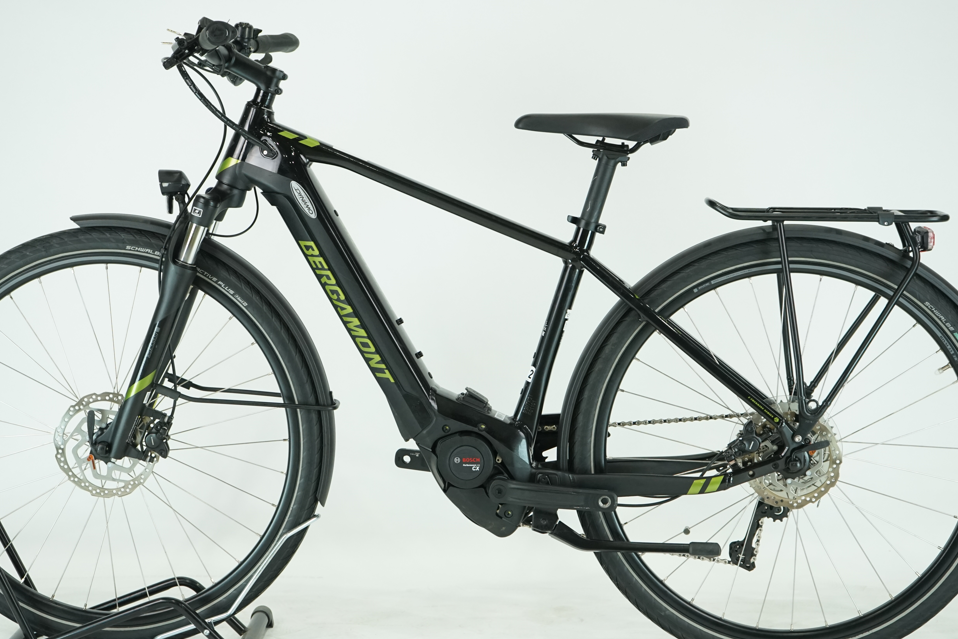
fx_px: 1783
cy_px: 305
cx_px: 463
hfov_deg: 30.1
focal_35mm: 67
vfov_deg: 20.3
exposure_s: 1/200
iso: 1600
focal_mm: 55
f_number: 5.6
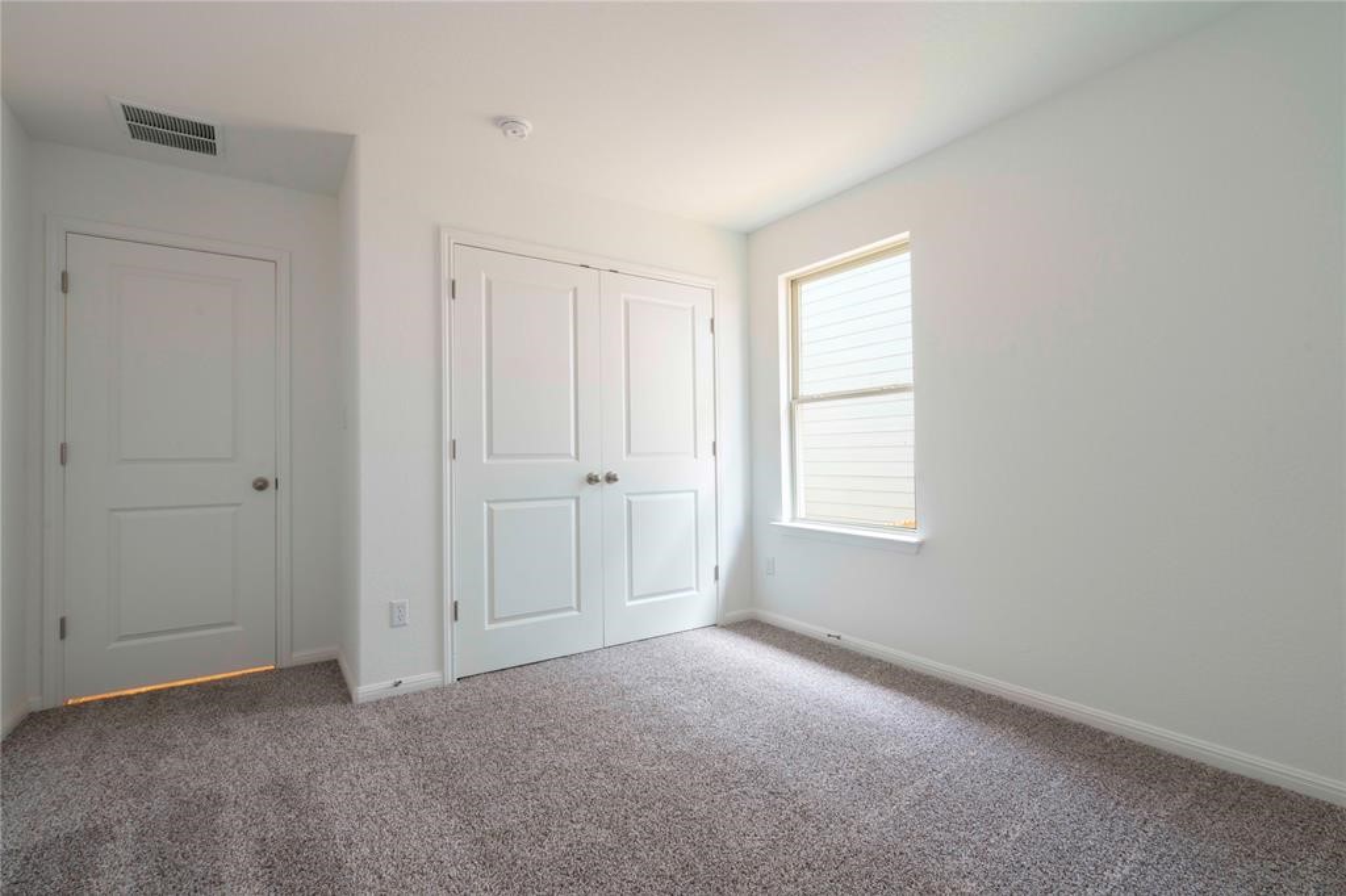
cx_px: 673
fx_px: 598
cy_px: 448
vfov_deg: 73.7
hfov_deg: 96.8
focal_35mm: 16
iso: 200
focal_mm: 16
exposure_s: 1/8
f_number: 11
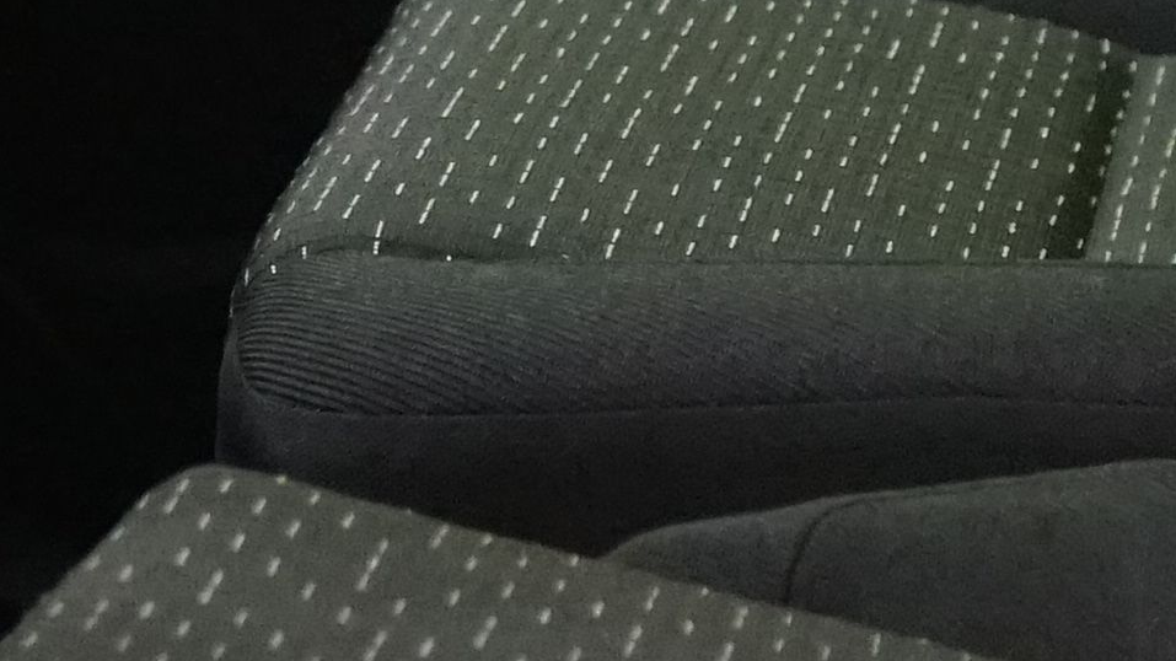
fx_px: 7576
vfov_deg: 4.9
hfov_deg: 8.9
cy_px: -733
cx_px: 559
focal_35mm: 243
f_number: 4
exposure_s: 1/160
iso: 5000
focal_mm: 37
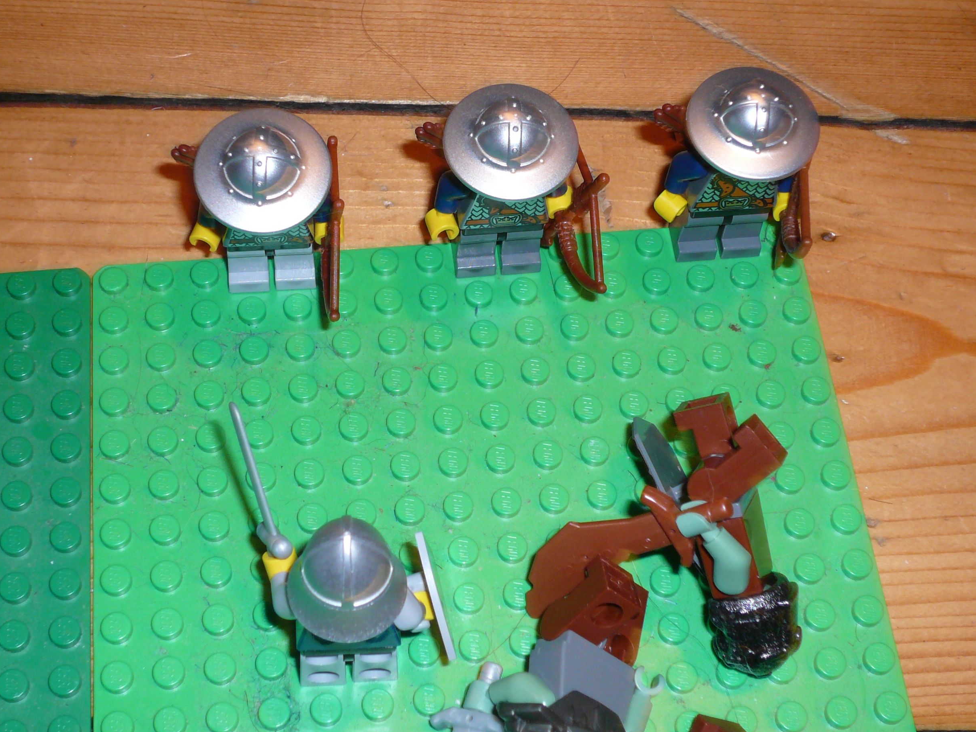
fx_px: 1748
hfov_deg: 31.2
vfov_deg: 23.6
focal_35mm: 62
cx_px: 439
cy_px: 283
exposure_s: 1/30
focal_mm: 8.1
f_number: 3.6
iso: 100
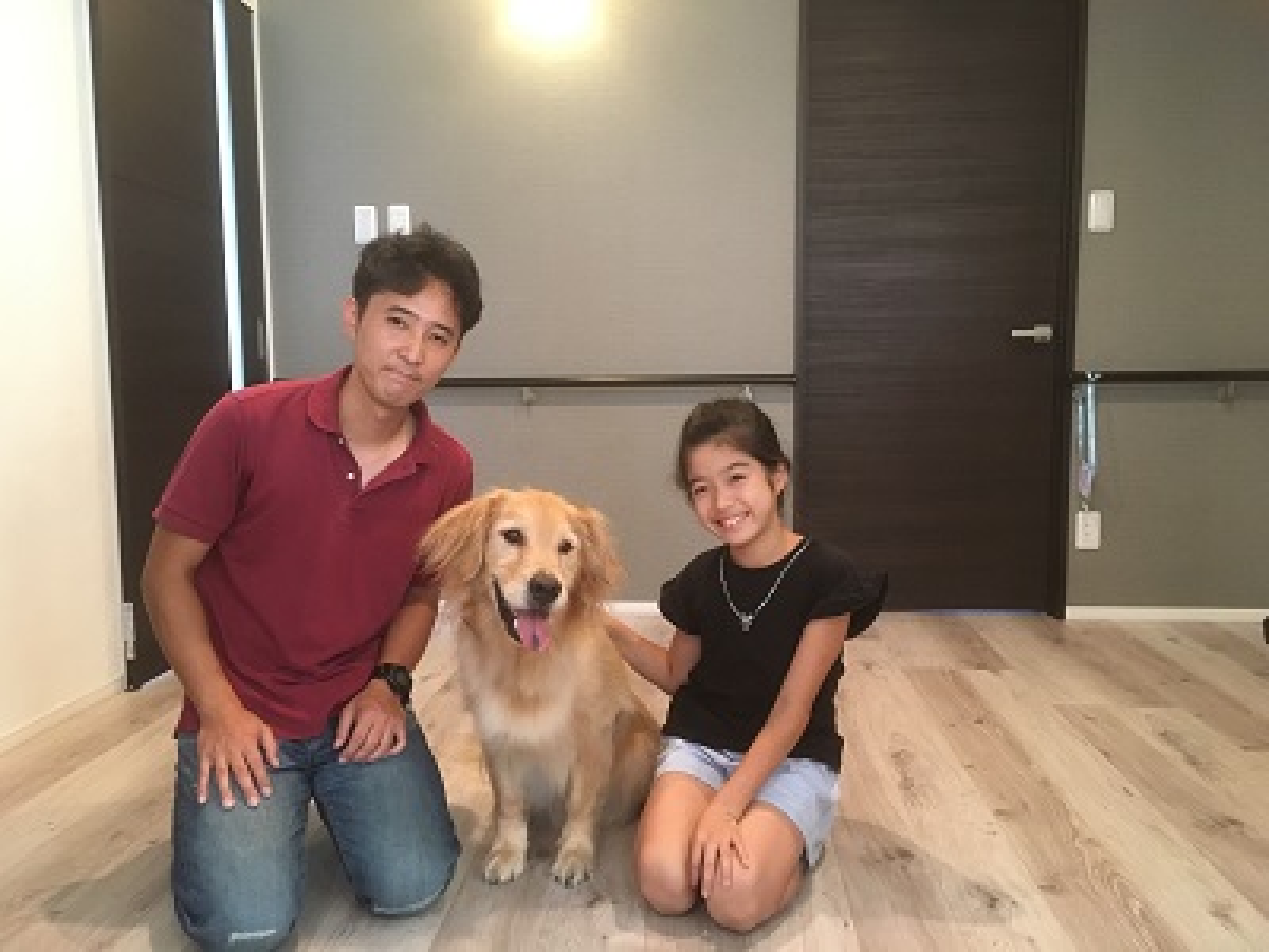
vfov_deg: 48.2
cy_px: 476
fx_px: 1063
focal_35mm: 29
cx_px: 634
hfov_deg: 61.7
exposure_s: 1/20
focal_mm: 4.15
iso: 200
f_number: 2.2
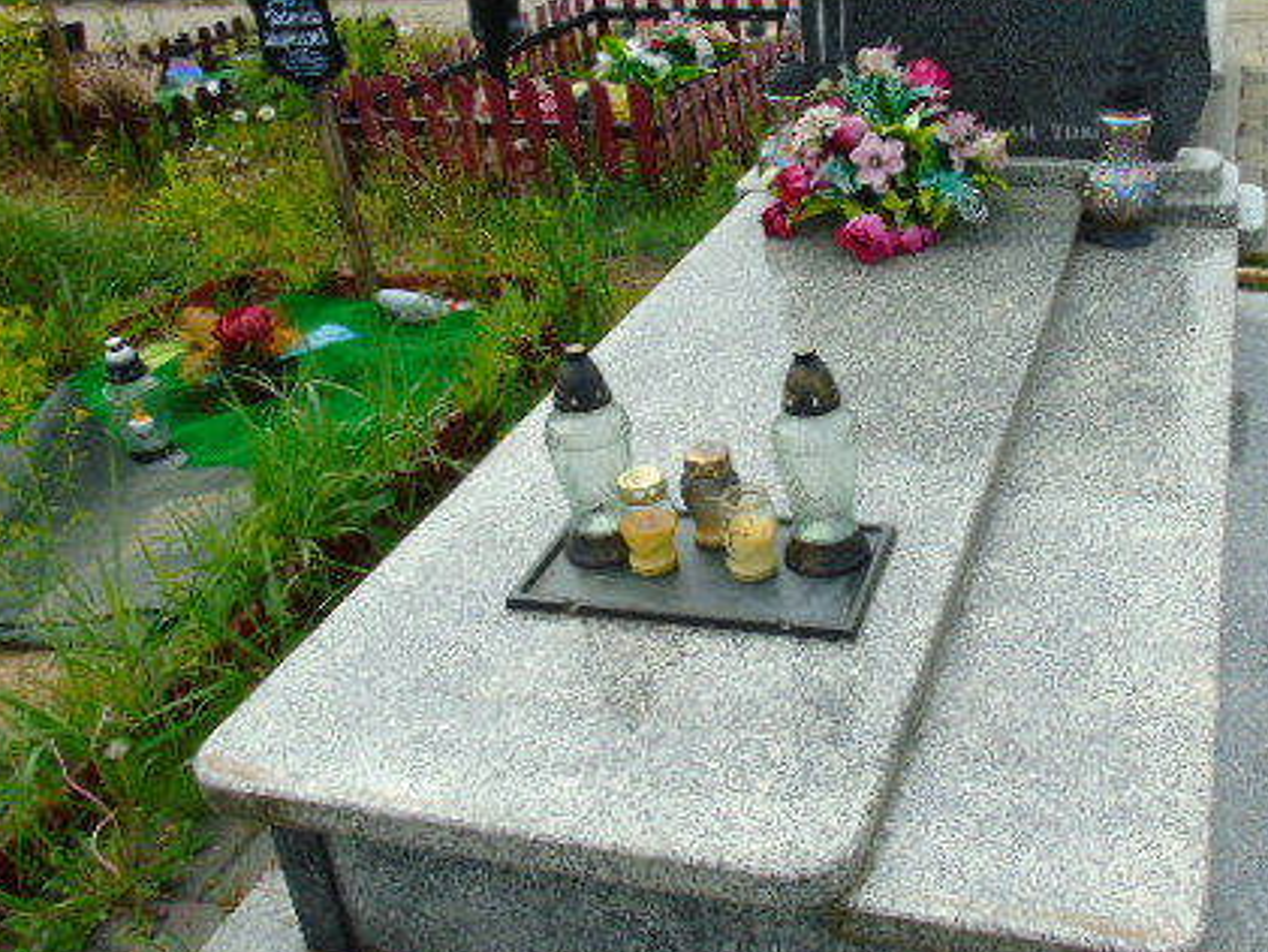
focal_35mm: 38
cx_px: 855
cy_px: 419
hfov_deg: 48.1
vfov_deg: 37.7
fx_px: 1392
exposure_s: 1/640
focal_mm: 4.4
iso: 80
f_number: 3.4
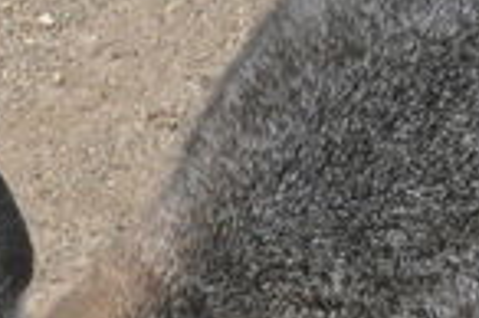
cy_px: 305
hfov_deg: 2.6
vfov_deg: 1.7
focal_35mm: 810
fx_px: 10760
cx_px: 341
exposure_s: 1/500
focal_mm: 105
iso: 2000
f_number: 11
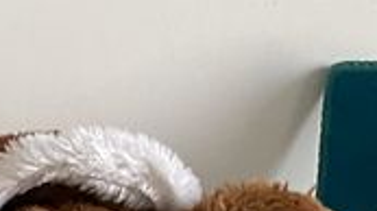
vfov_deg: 6.0
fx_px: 1828
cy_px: 707
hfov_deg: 11.7
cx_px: 78
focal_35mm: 183
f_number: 1.8
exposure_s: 1/60
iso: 64
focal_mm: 3
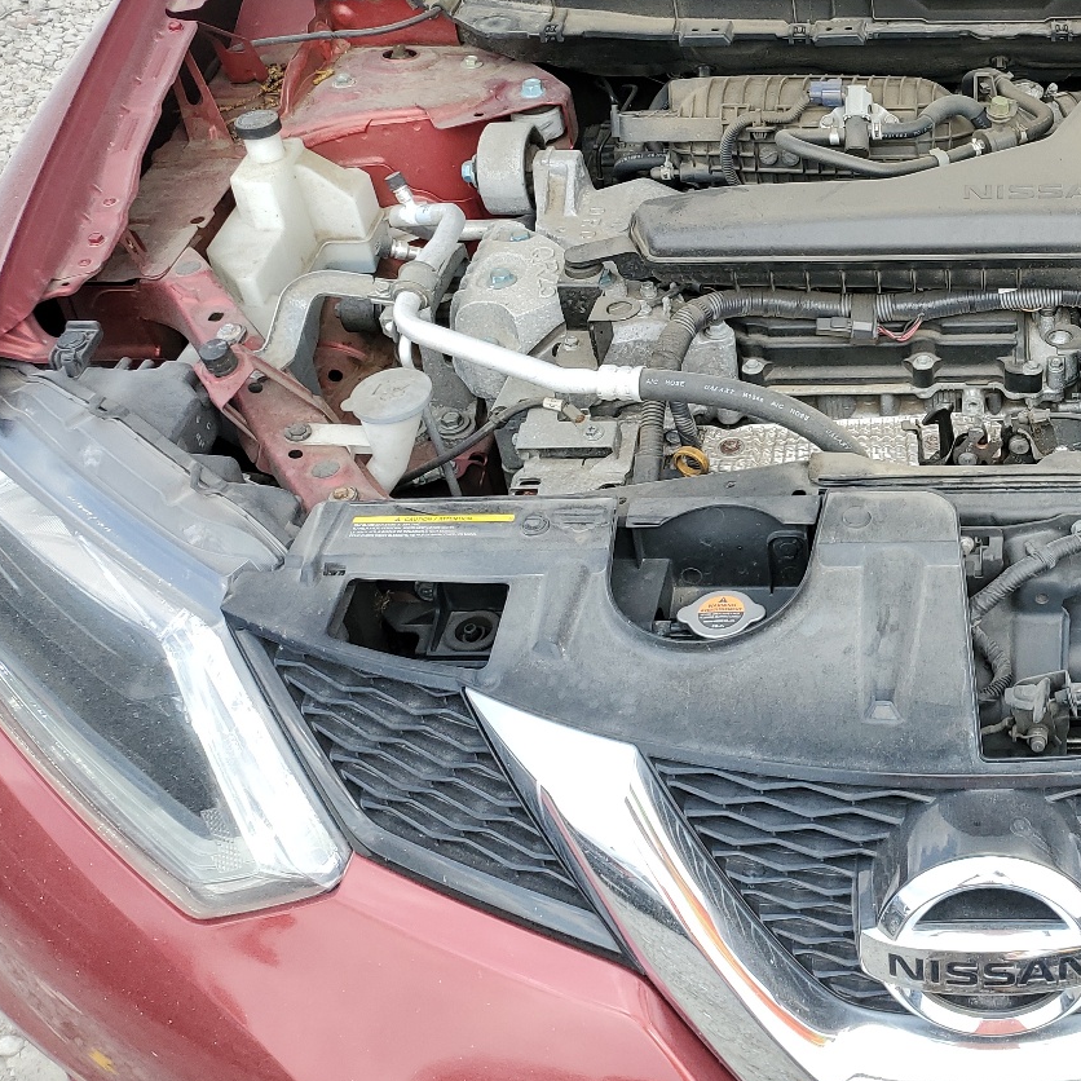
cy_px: 361
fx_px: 1555
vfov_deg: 37.9
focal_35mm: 44
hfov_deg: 35.8
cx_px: 989
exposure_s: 1/769
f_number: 1.5
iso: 50
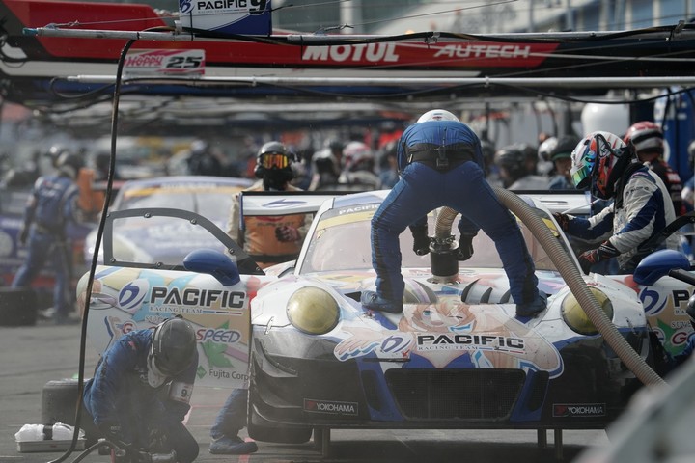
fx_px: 8938
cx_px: 348
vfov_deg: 3.0
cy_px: 232
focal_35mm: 463
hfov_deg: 4.5
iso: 400
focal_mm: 463
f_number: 8
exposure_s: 1/800
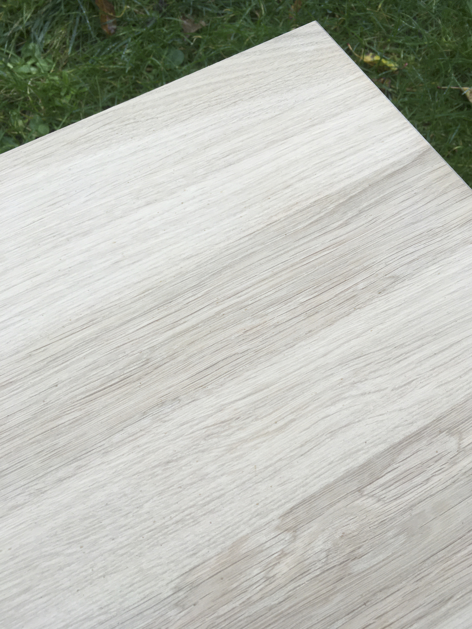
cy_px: 314
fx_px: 527
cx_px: 236
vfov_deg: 61.7
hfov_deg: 48.2
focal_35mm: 29
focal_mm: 4.15
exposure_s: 1/100
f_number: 2.2
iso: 40
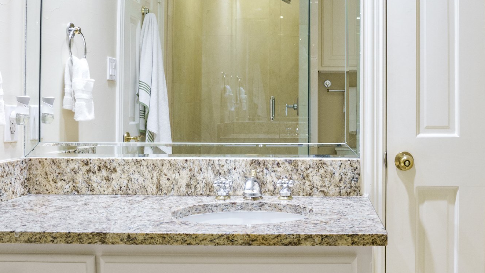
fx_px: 489
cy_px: 122
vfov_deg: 31.2
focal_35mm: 38
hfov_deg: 51.7
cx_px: 326
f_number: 5.6
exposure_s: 1/8
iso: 800
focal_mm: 16
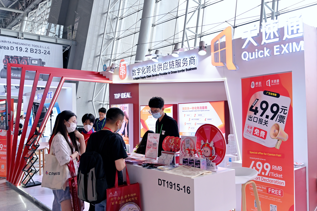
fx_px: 282
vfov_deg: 41.1
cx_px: 158
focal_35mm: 32
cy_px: 106
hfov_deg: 58.8
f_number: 4
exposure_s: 1/400
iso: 1000
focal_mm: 32
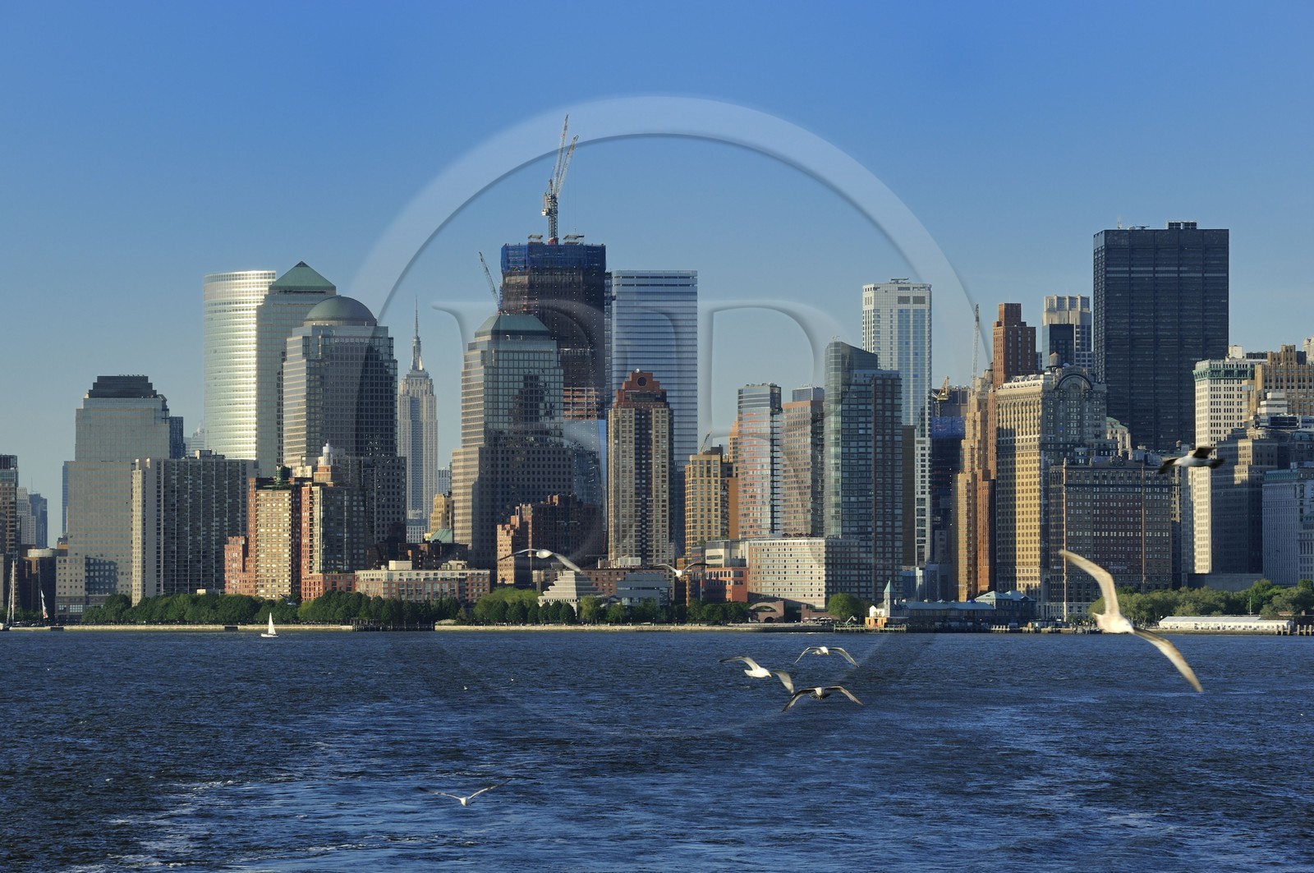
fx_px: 5833
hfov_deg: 12.9
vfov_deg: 8.6
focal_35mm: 160
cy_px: 436
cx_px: 657
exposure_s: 1/200
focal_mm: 160
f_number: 11
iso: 200
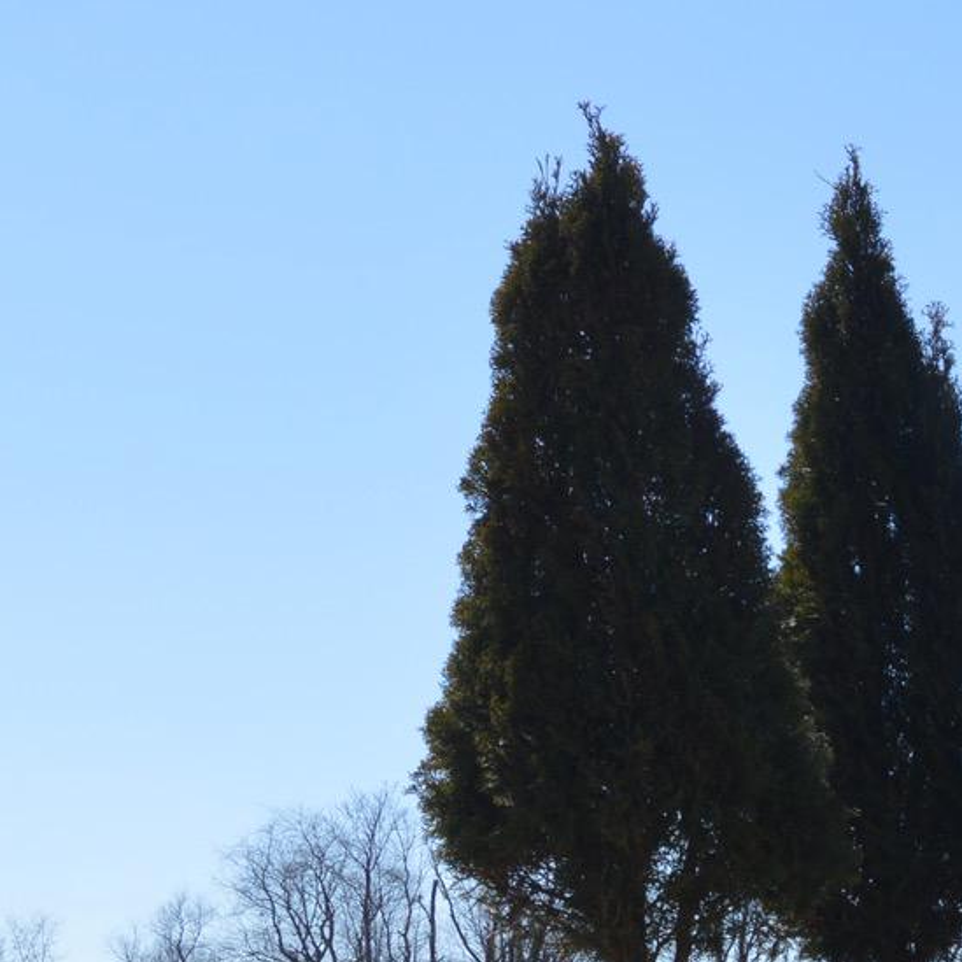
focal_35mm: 133
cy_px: 879
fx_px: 4182
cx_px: 1582
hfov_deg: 12.3
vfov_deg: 13.0
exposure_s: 1/200
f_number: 10
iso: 100
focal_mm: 28
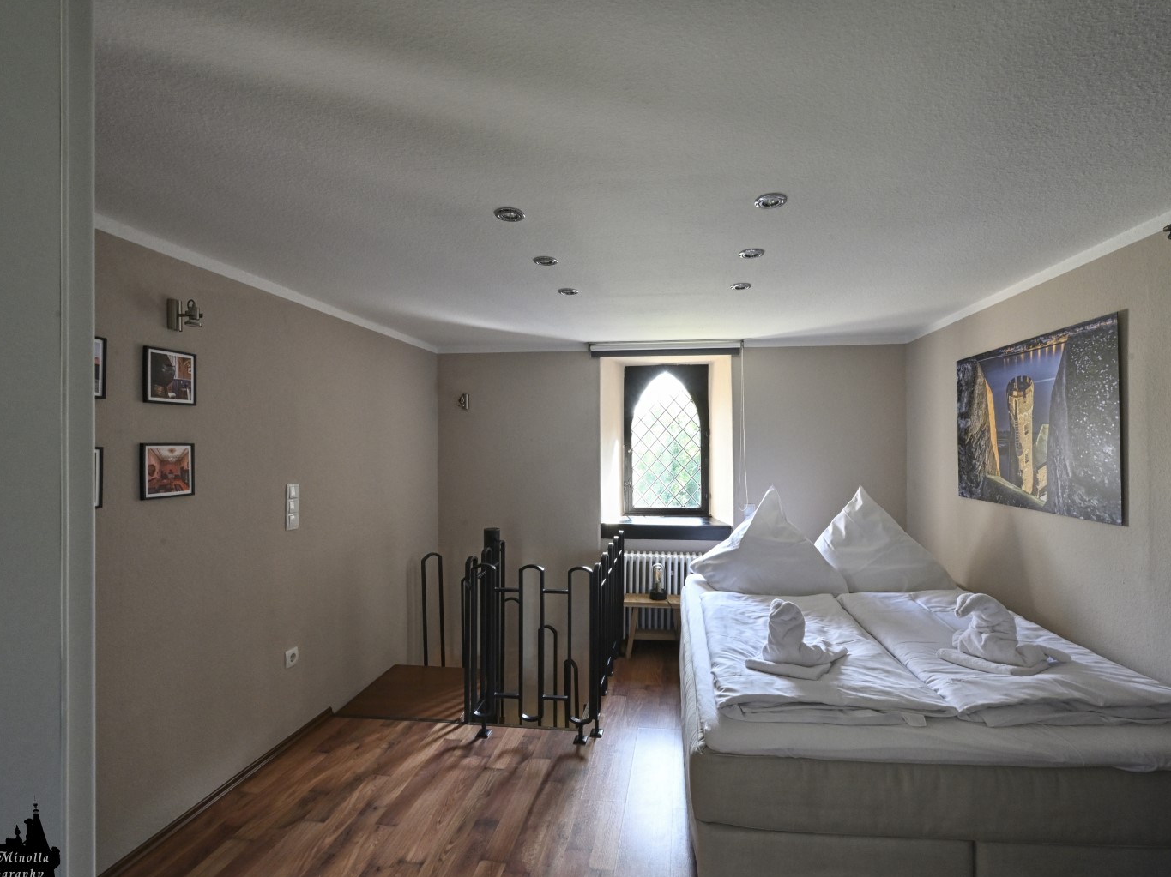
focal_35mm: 16
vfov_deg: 78.1
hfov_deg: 94.4
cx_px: 620
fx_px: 541
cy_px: 445
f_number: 16
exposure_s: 1/15
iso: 1400
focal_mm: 14
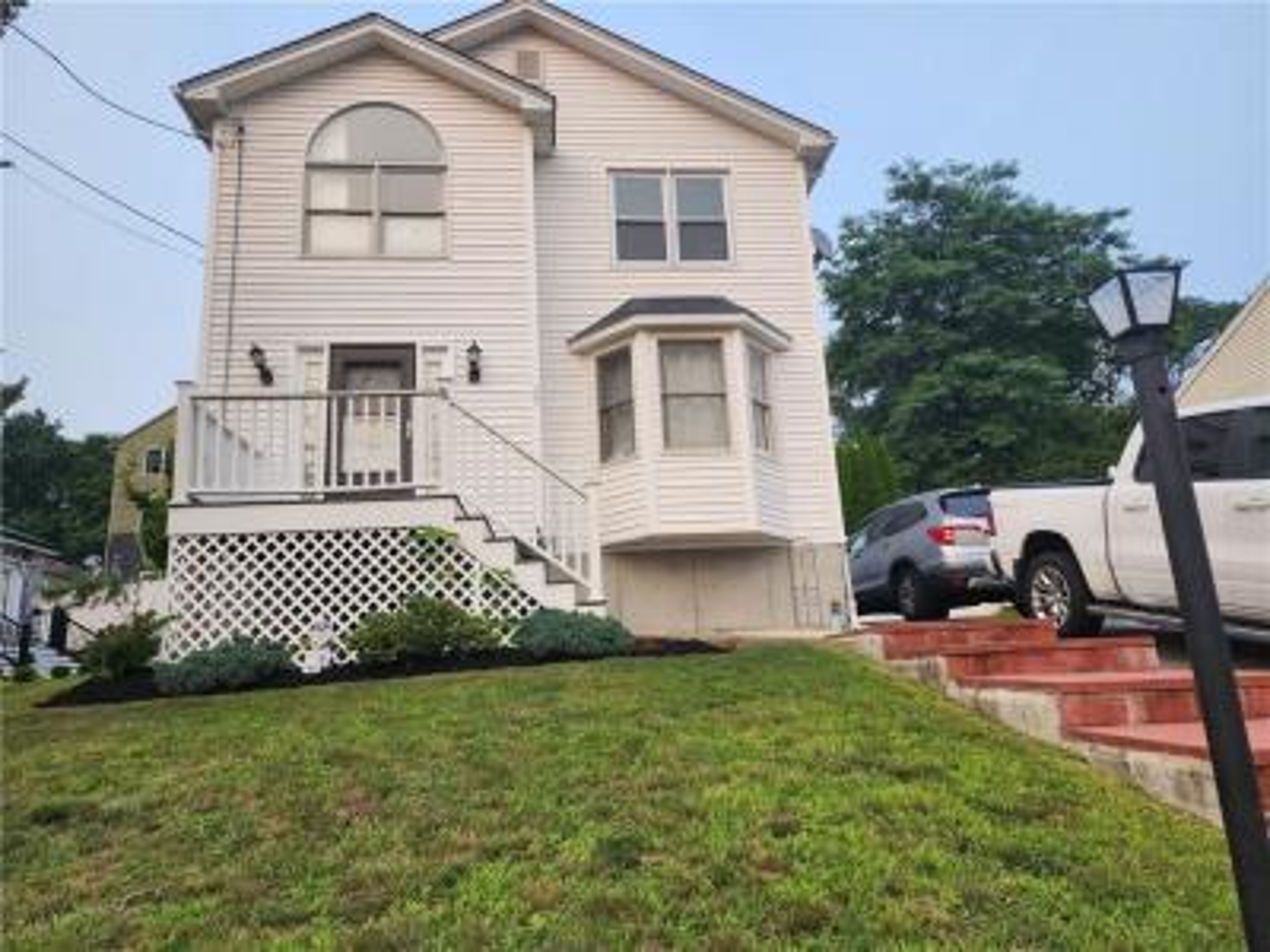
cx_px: 635
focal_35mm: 23
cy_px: 476
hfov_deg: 73.9
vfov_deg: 58.9
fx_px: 844
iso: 12
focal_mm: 6.4
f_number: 1.8
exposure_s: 1/180
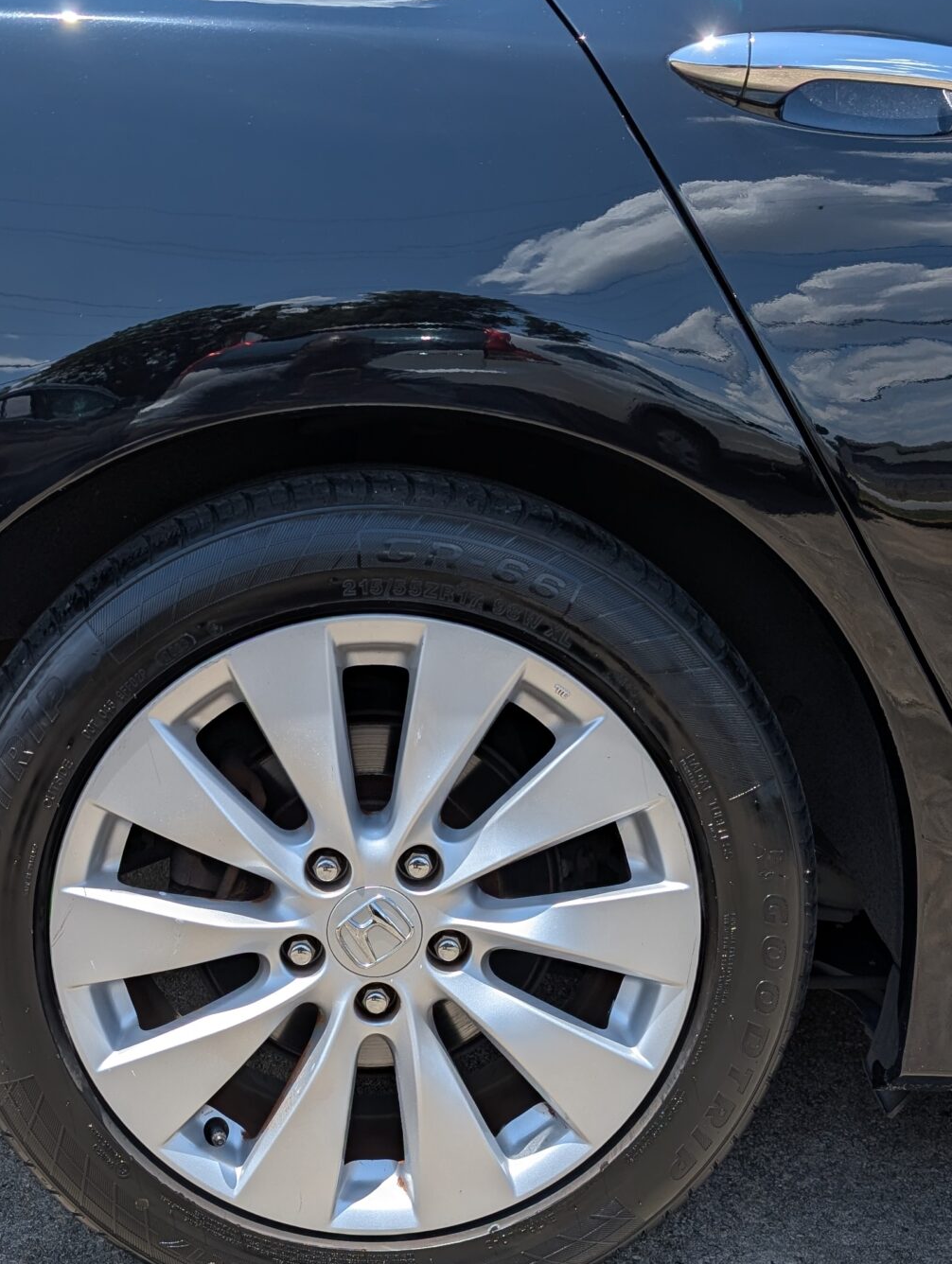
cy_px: 811
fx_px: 1682
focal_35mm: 46
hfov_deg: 31.4
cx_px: 350
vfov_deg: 40.8
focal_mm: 6.9
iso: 19
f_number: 1.68
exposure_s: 1/892
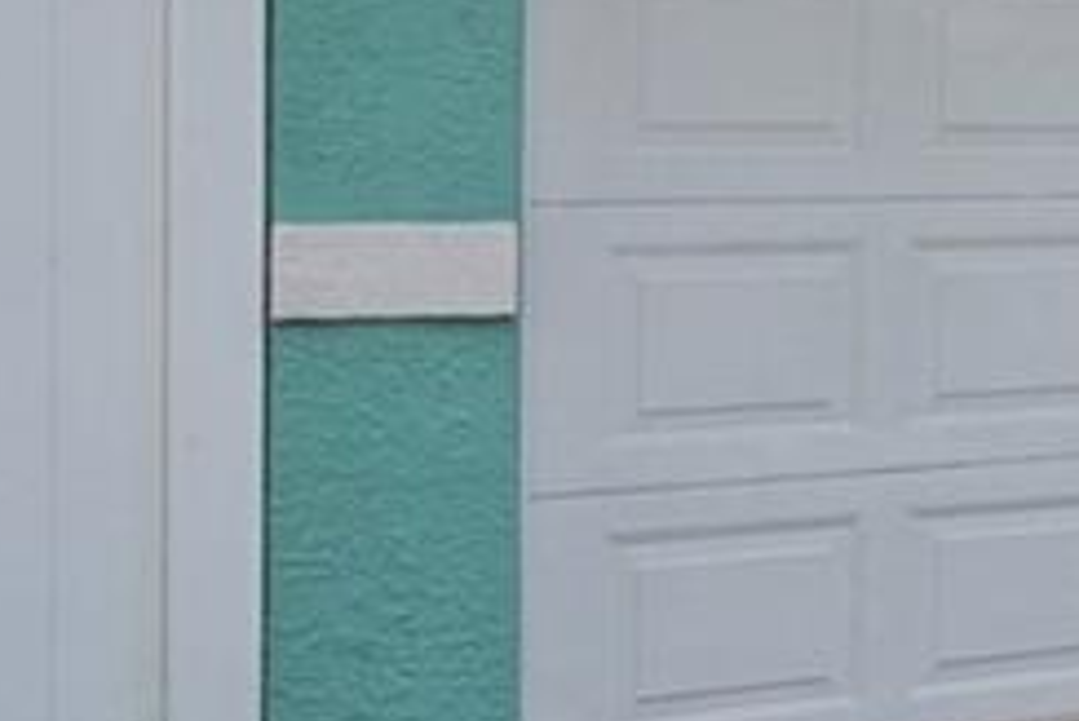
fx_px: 3149
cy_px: 137
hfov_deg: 14.3
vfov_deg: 13.0
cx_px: 2476
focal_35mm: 105
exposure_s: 1/90
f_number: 8
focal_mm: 16
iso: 50
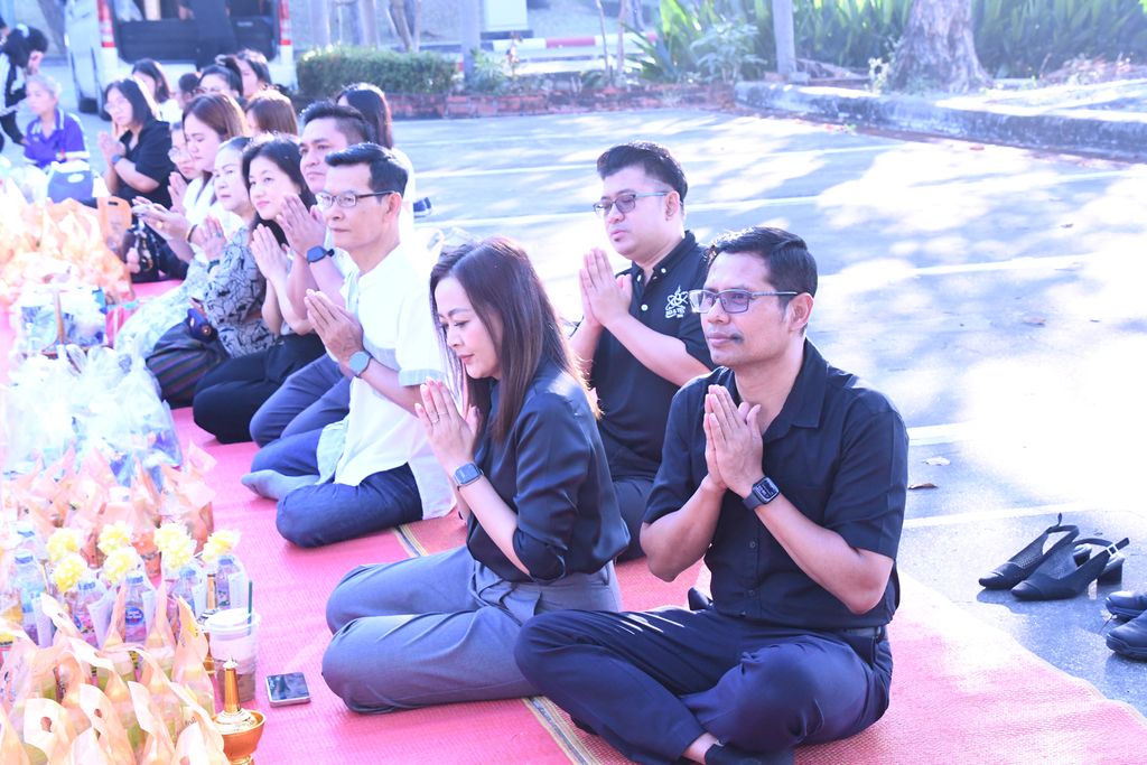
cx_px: 574
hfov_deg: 33.4
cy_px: 382
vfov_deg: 22.6
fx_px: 1912
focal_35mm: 60
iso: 2500
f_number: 8
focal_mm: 40
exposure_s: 1/250
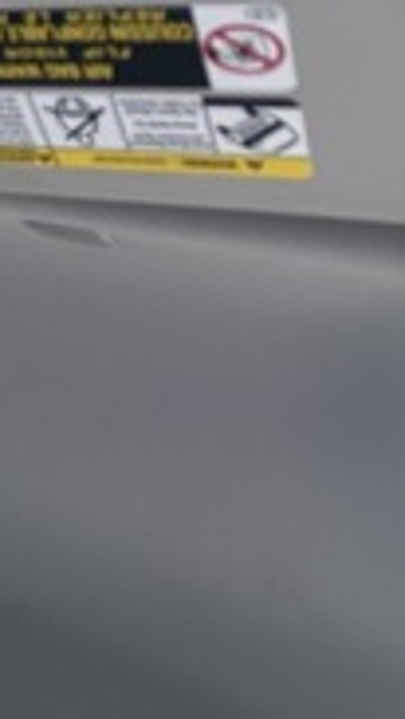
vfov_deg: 31.2
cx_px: -413
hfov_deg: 15.0
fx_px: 1240
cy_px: 611
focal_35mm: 65
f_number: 1.6
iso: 125
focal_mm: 5.96
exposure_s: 1/95
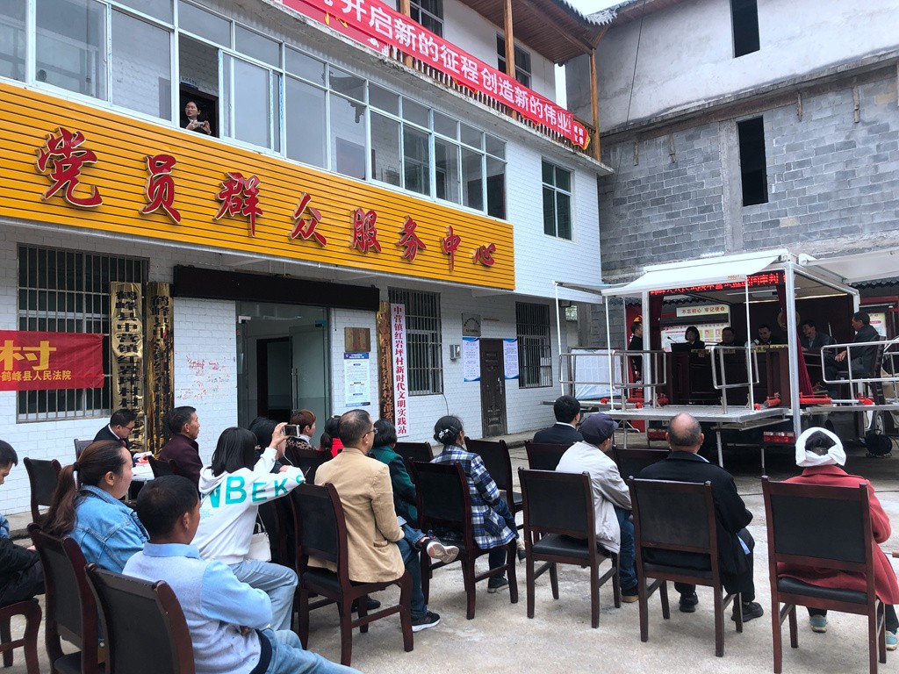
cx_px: 450
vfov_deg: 49.7
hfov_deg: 63.4
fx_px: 727
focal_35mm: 28
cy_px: 337
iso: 20
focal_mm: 3.99
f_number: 1.8
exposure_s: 1/308
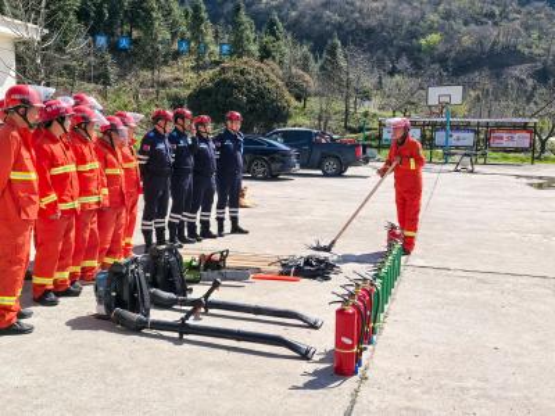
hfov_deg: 46.8
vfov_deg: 36.0
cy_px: 208
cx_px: 278
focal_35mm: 40
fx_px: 641
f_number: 4
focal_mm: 5.75
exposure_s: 1/2004
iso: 160
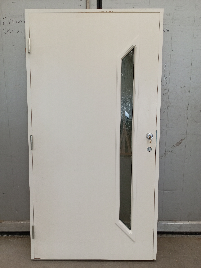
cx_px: 100
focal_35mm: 27
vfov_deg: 65.3
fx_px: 209
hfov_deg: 51.4
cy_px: 134
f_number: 1.8
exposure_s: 1/25
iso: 430
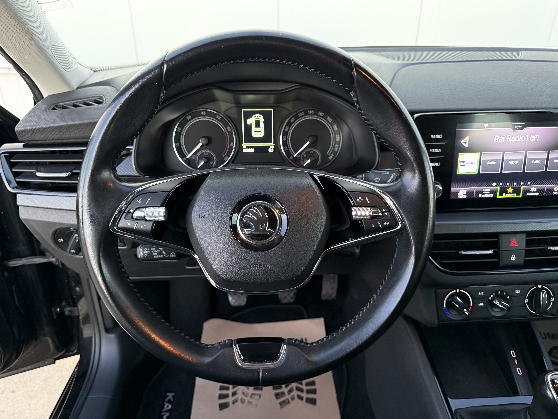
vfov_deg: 56.8
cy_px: 210
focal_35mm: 24
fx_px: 387
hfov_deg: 71.6
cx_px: 279
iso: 640
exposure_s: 1/50
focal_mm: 6.76
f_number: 1.78
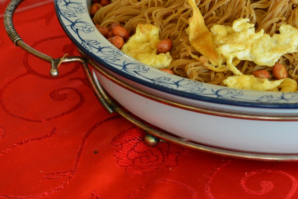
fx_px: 2791
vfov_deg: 4.1
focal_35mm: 337
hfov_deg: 6.1
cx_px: 252
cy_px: -16
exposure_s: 1/125
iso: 800
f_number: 5.6
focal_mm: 150
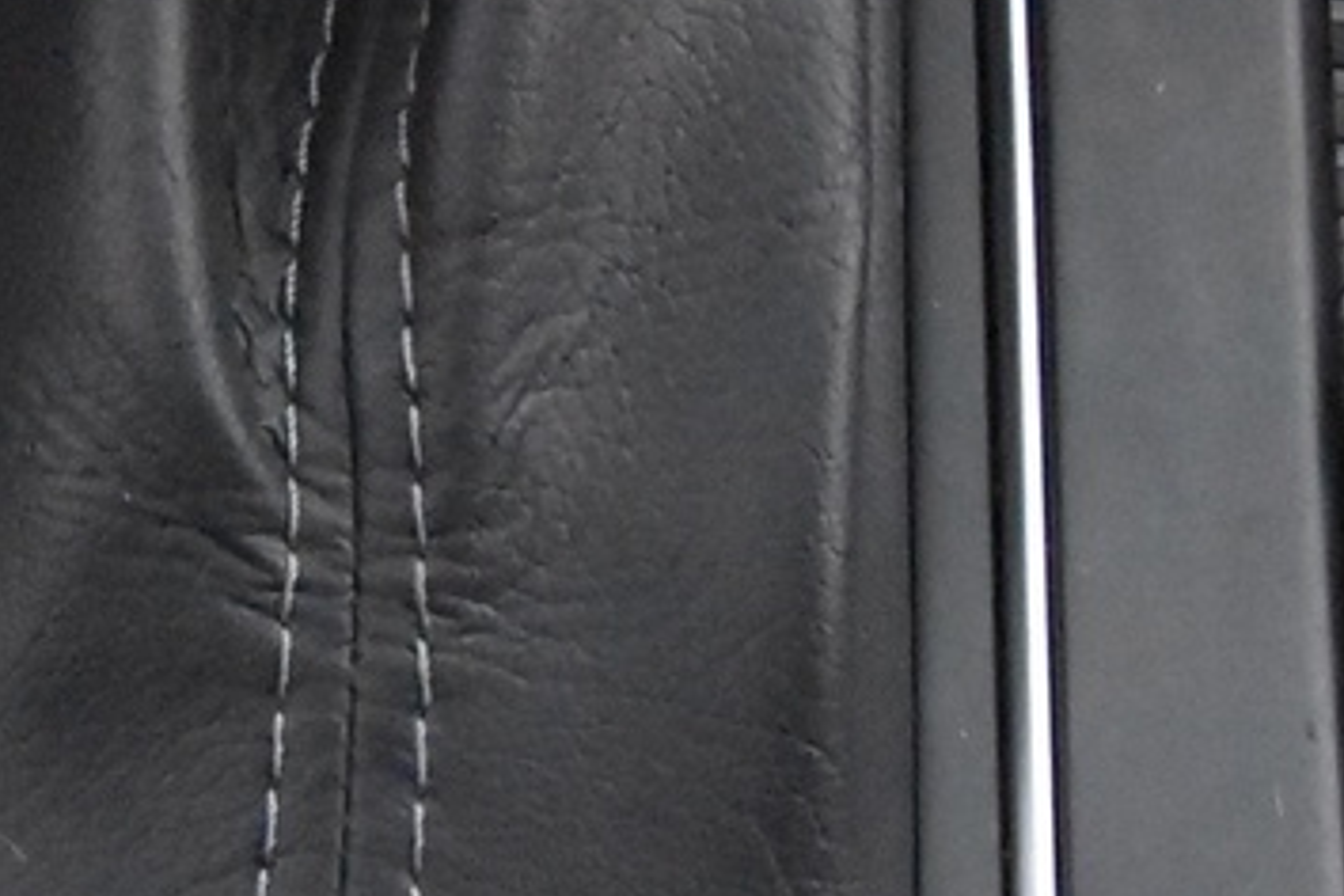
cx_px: 345
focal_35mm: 137
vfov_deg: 9.9
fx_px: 5114
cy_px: -72
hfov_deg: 14.9
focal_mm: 20
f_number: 5.6
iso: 12800
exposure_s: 1/40
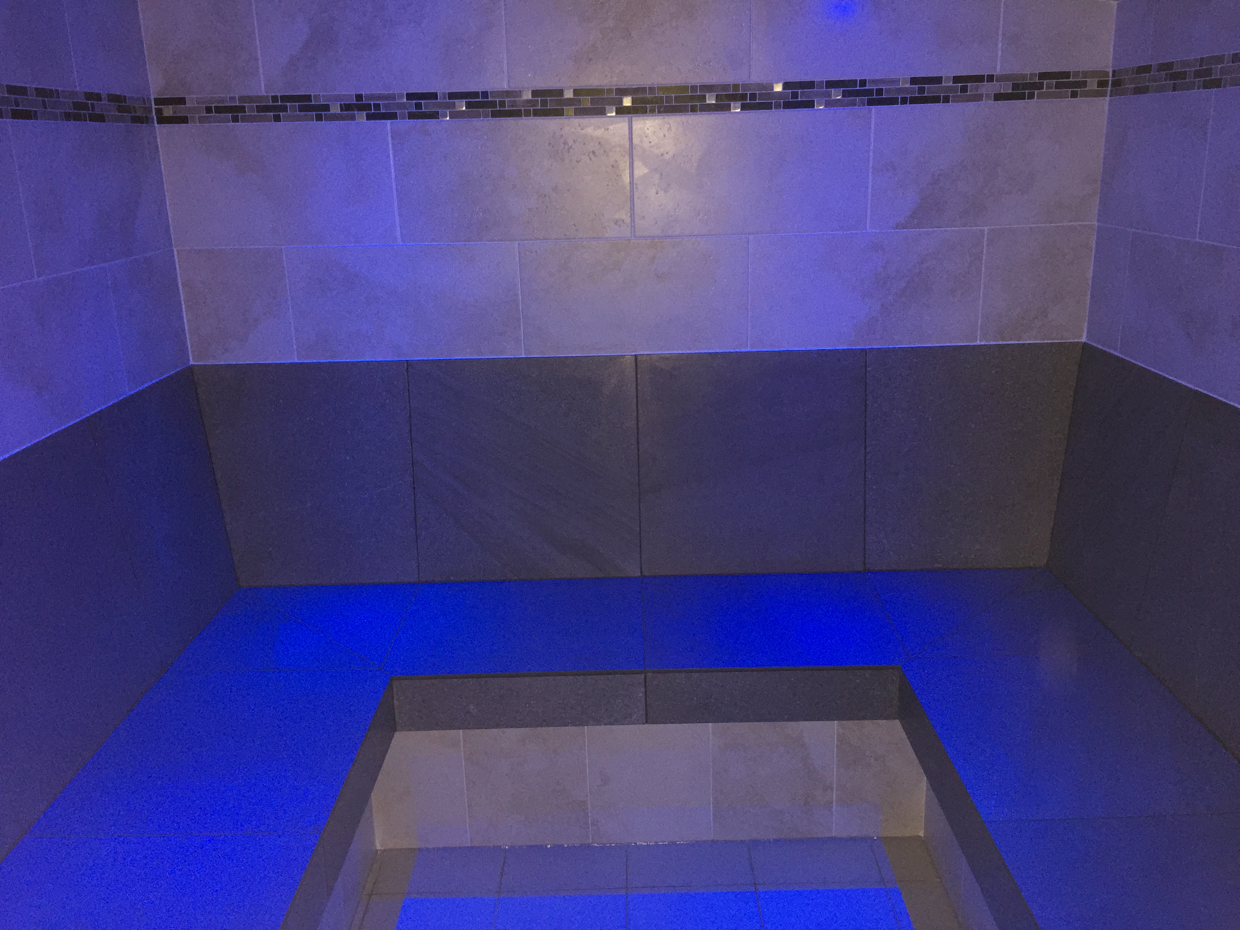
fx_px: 1039
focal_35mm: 29
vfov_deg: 48.2
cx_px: 620
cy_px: 465
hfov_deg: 61.7
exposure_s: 1/16
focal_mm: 4.15
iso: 200
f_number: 2.2
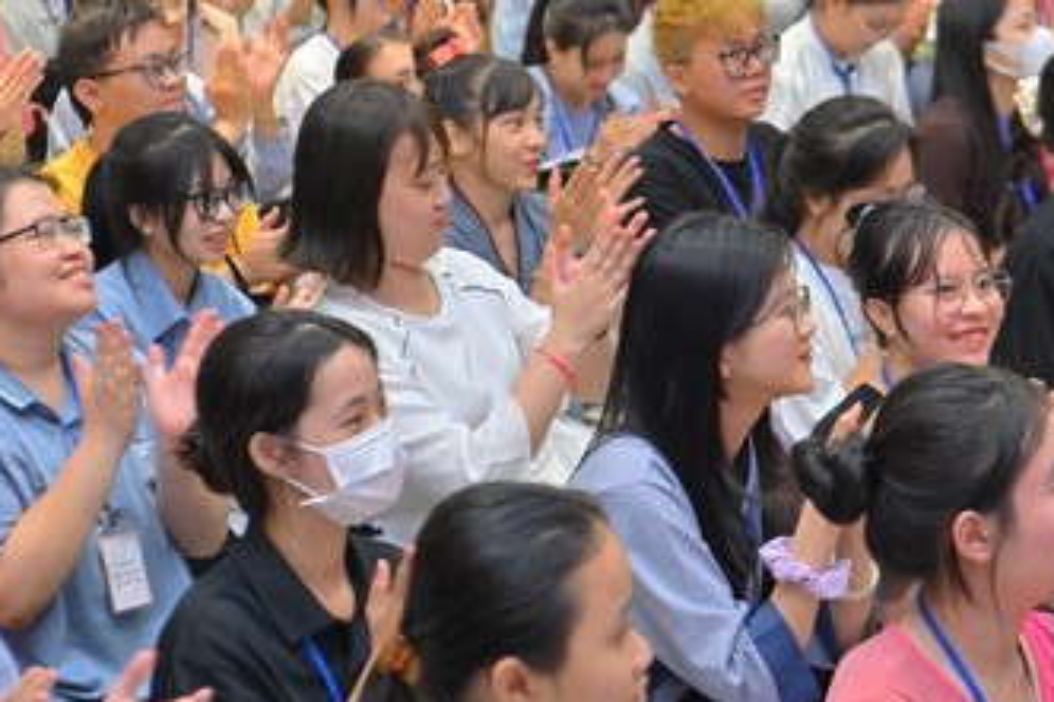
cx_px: 749
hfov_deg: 14.9
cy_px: 357
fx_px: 4009
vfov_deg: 10.0
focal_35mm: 137
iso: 1000
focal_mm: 70
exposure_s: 1/100
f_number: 3.5
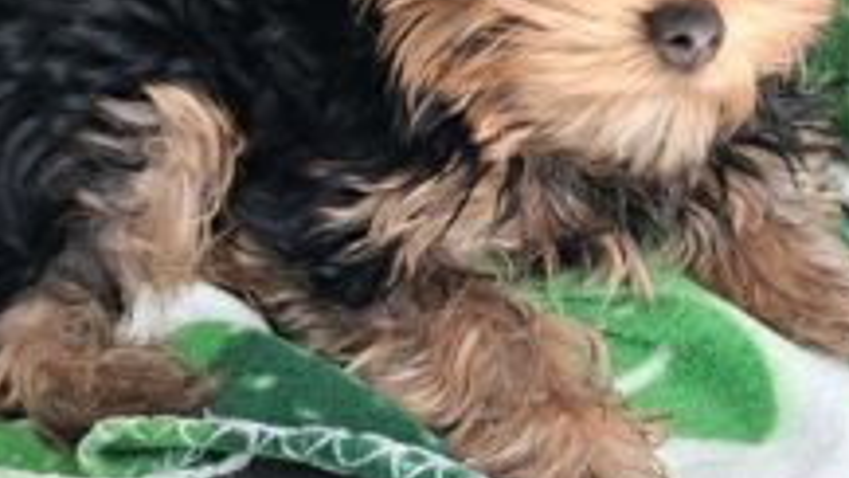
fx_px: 1463
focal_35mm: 65
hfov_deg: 32.3
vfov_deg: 18.4
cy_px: 110
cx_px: 466
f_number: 1.8
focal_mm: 4
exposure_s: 1/100
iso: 125
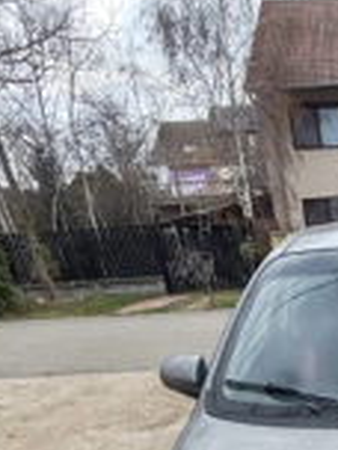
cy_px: 474
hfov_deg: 28.9
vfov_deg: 38.5
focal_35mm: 42
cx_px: 424
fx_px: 547
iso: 50
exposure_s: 1/340
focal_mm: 1.96
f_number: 2.2
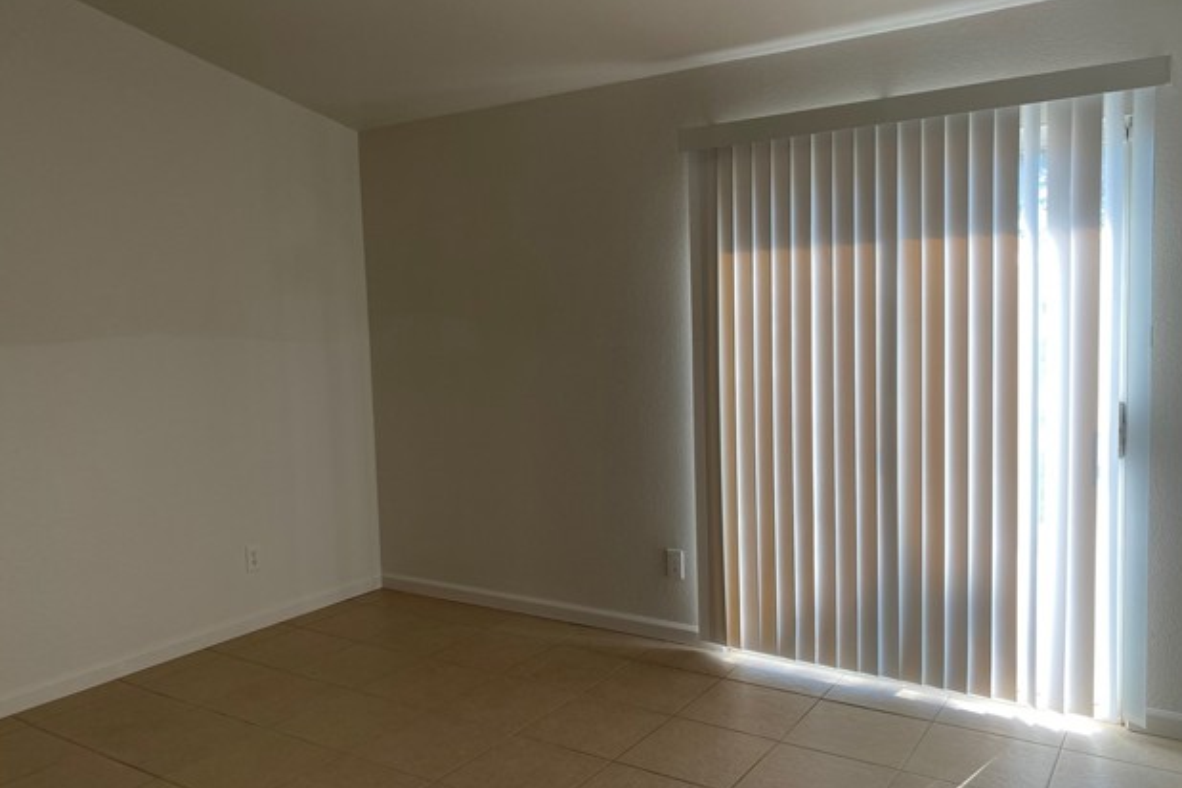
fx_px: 919
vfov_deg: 46.4
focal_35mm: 28
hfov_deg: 65.5
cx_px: 597
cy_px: 392
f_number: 1.8
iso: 32
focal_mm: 4.25
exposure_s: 1/144
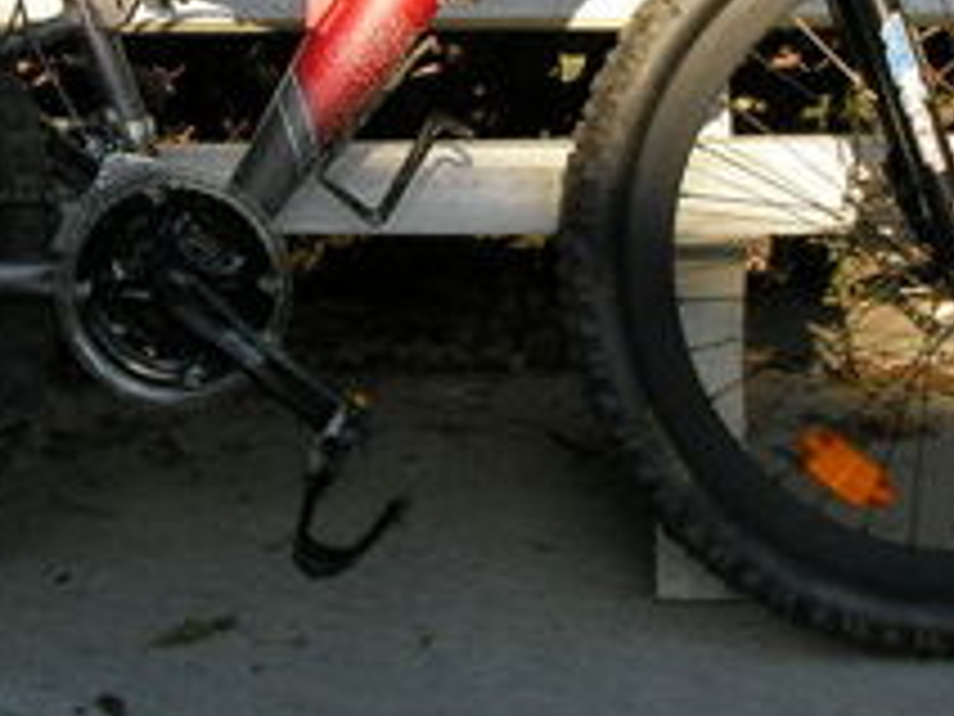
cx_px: 400
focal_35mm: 86
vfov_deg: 16.9
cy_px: 72
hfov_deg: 22.7
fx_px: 2370
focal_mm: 6.3
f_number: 3.5
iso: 50
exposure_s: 1/368
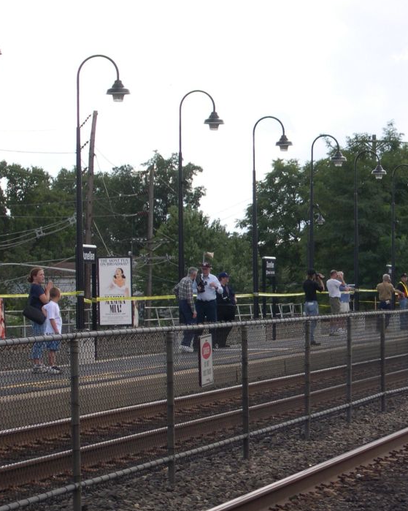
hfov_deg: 9.4
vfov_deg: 11.8
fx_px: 2461
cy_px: 270
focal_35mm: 163
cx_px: 366
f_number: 4.9
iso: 100
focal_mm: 24
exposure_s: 1/280
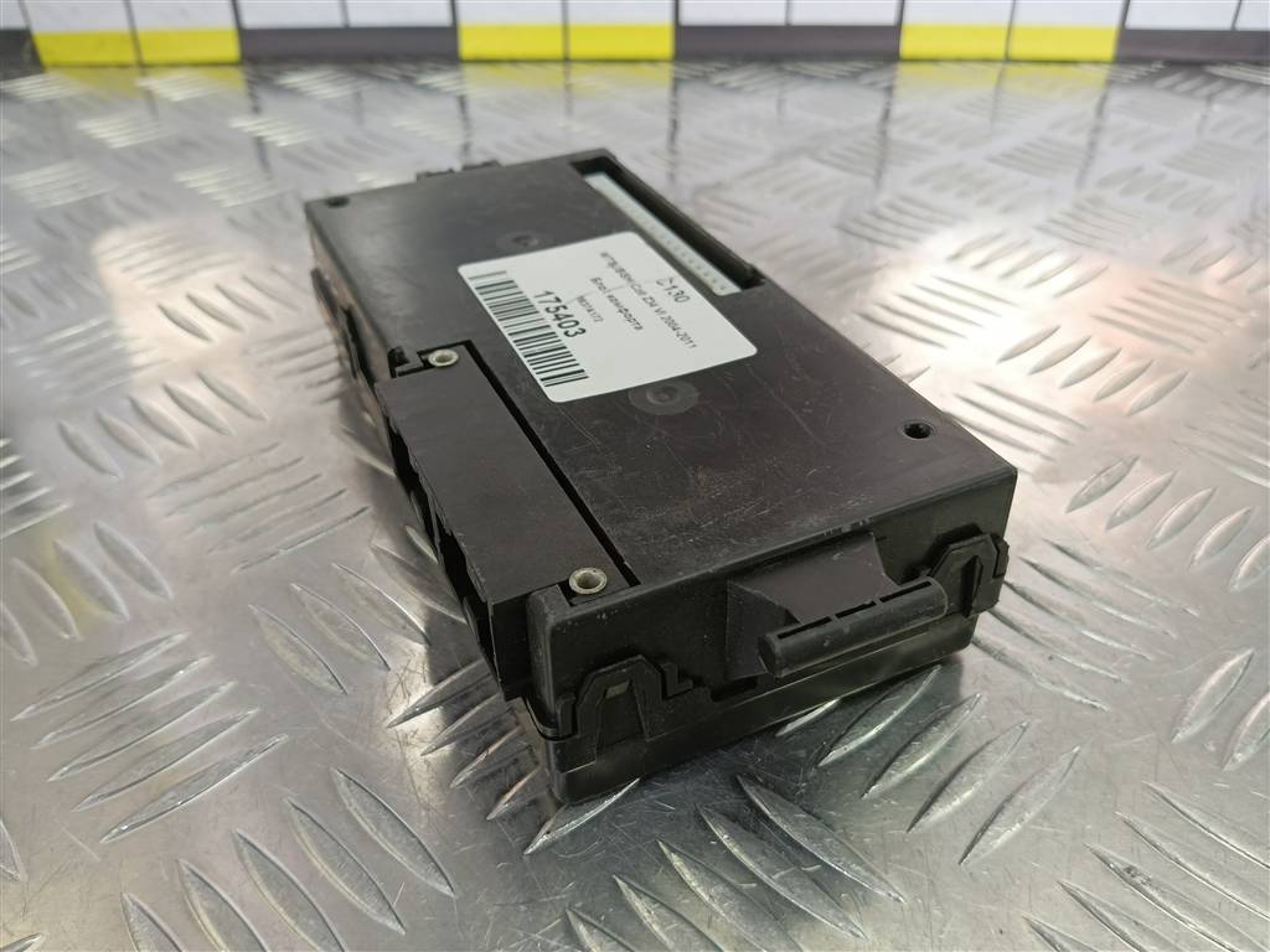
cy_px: 476
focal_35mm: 27
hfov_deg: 65.3
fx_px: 991
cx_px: 635
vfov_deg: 51.4
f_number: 1.6
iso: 92
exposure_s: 1/50
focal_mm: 4.11
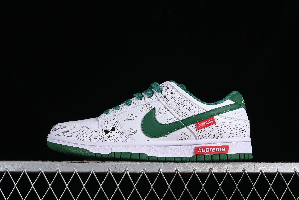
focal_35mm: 75
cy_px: 100
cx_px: 150
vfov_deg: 18.2
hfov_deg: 27.0
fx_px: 623
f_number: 8
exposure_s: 1/100
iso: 160
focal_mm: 50
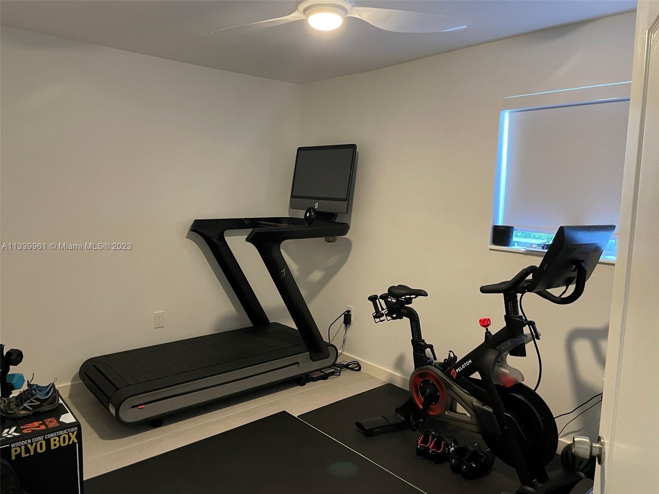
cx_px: 330
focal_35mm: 26
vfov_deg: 53.1
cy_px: 247
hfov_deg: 67.3
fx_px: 495
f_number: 1.6
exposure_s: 1/30
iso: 500
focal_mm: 4.2
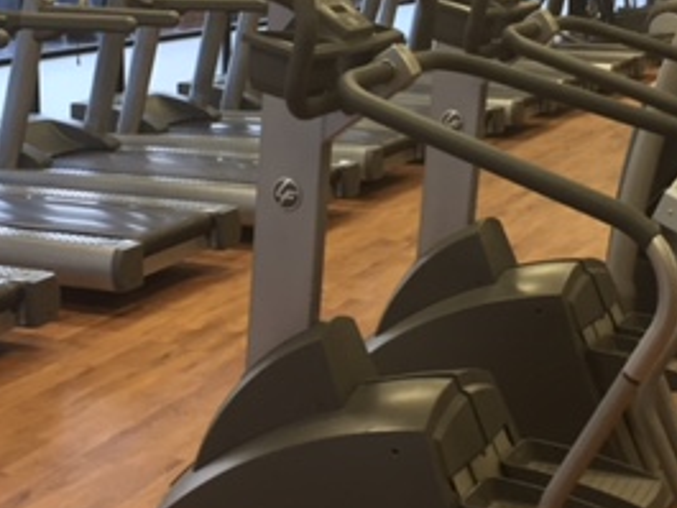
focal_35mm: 70
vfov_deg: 20.8
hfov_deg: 27.7
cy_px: 97
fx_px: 1370
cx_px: 386
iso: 80
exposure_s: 1/30
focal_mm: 4.15
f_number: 2.2
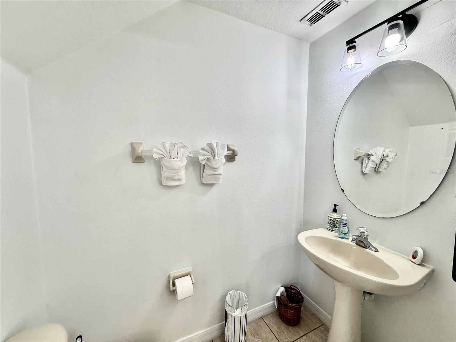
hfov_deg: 102.1
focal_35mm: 14
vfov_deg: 85.7
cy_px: 171
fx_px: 184
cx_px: 228
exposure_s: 1/120
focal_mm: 2.22
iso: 64
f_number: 2.2
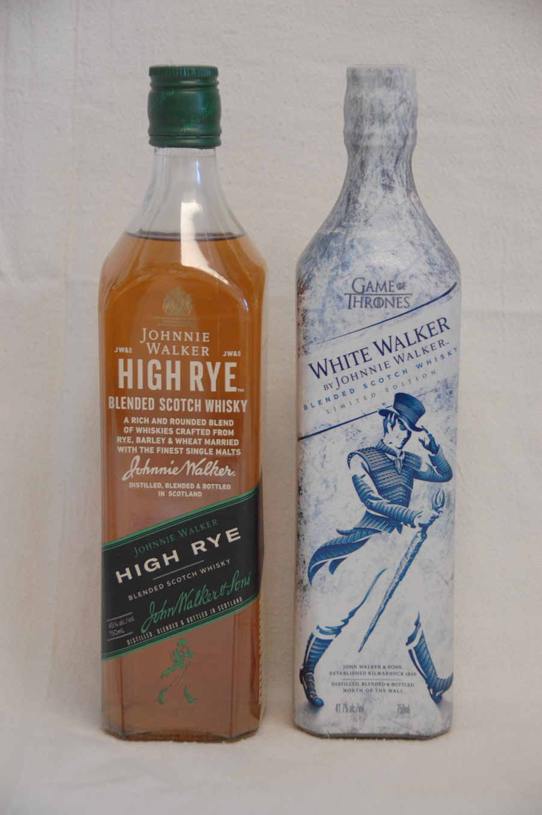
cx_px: 271
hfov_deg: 14.7
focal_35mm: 93
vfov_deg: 21.9
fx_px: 2104
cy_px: 408
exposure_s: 1/60
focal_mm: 62
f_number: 5
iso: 800
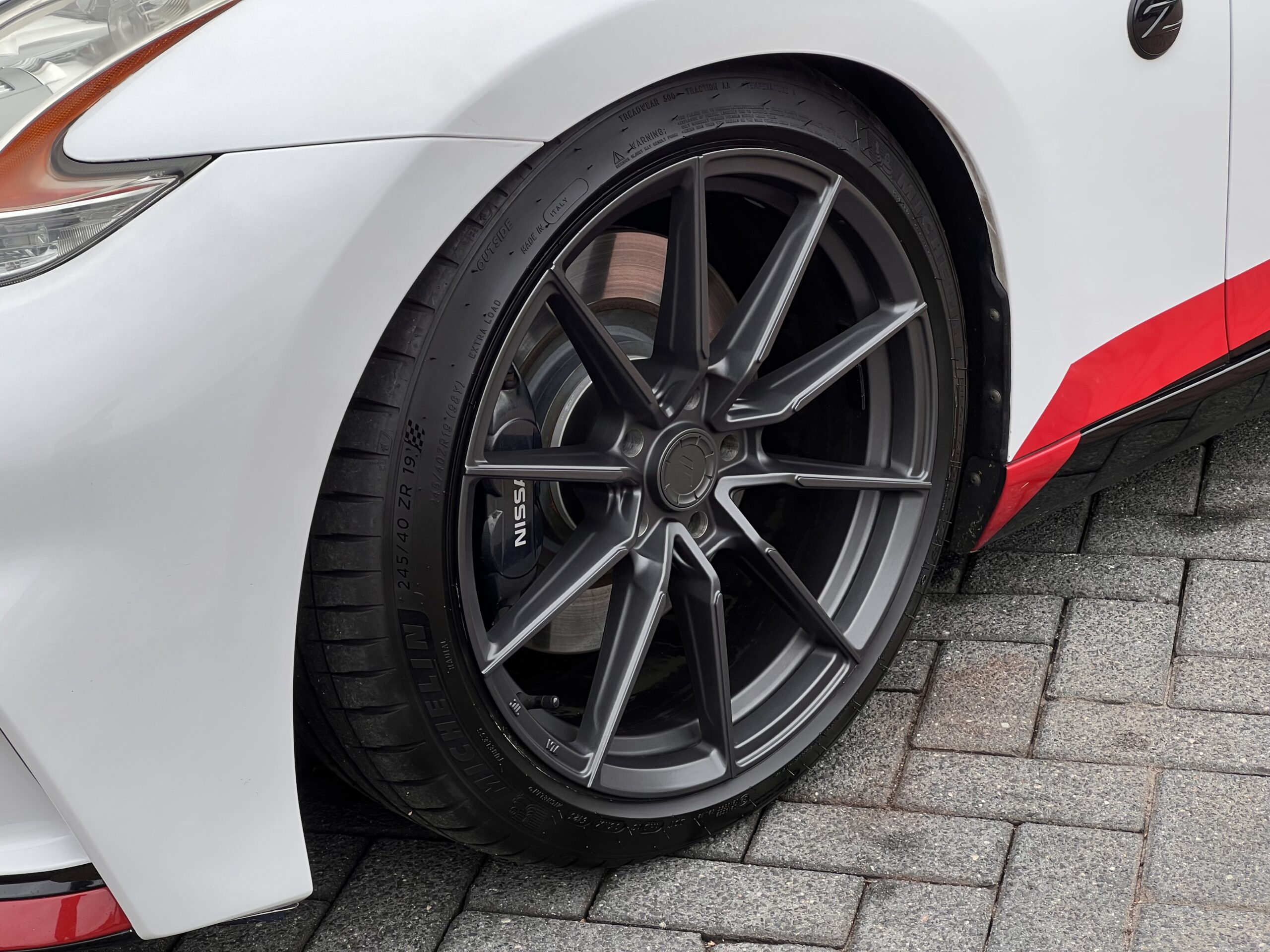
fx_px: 2825
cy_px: 476
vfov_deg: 19.1
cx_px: 635
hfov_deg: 25.3
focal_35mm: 77
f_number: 2.8
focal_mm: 9
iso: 50
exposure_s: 1/99
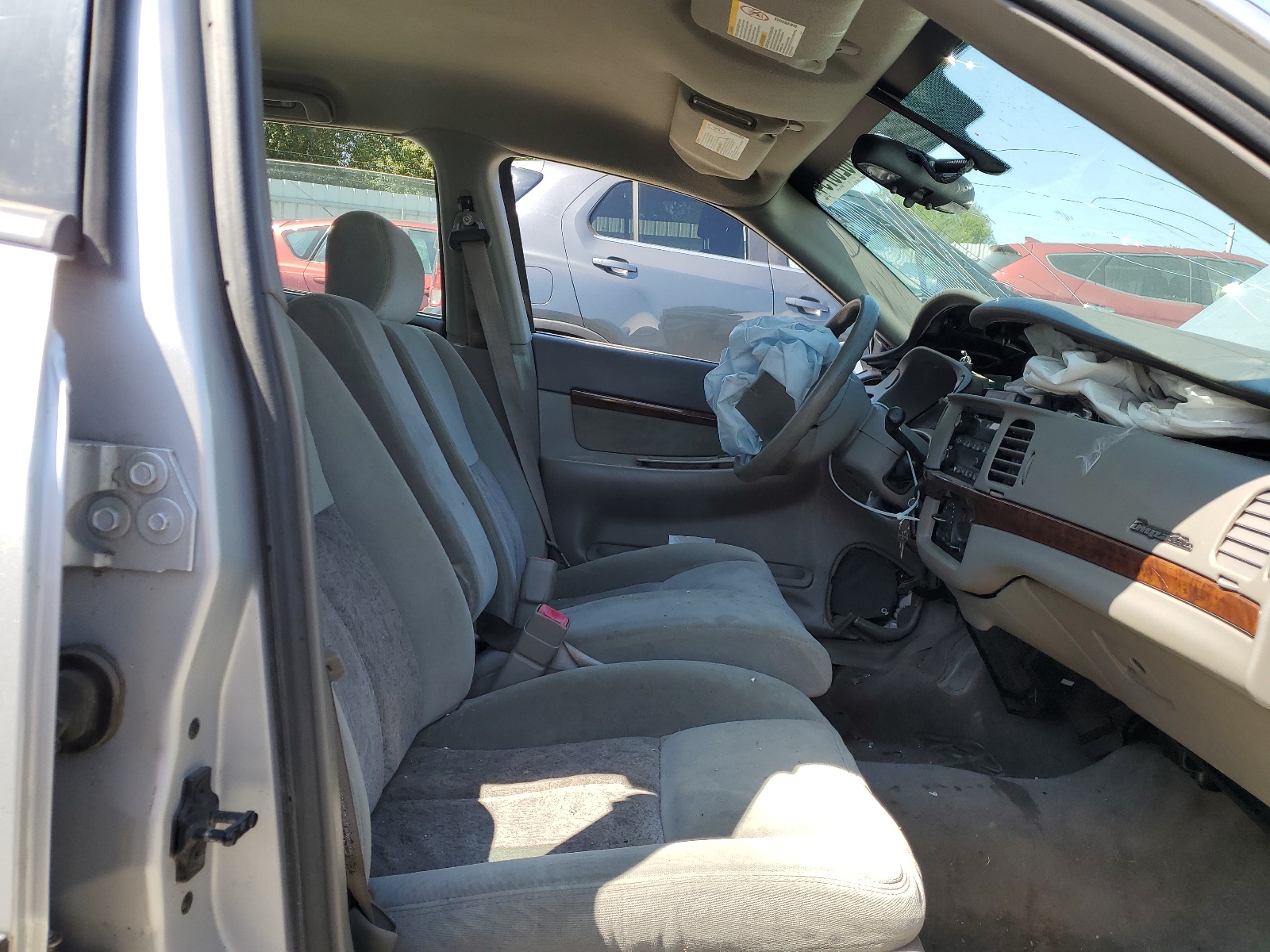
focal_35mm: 26
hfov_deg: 67.3
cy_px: 476
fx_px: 954
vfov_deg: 53.1
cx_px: 635
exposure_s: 1/833
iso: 50
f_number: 1.5
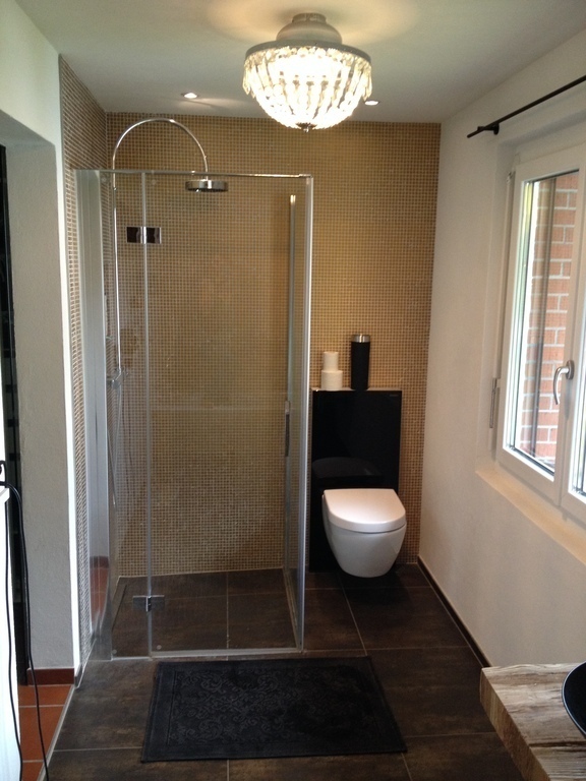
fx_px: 790
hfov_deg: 40.7
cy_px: 390
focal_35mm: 35
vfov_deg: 52.6
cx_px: 293
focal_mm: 4.28
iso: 160
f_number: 2.4
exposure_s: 1/20
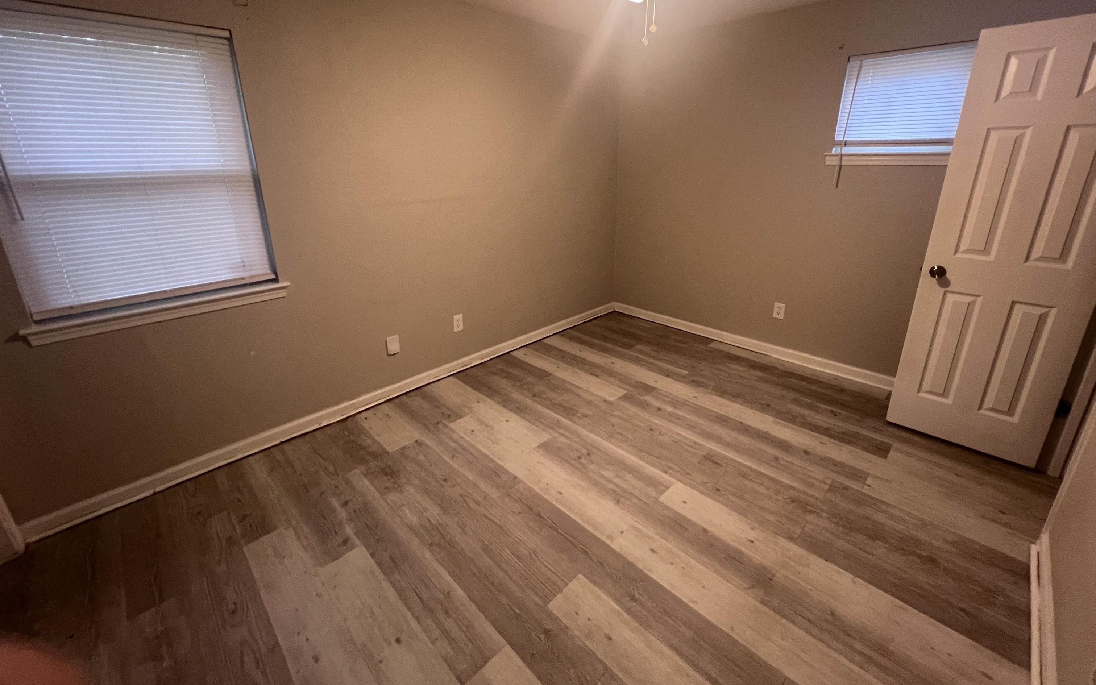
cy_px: 295
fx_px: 418
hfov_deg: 105.3
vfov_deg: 78.2
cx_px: 545
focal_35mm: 14
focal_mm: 1.57
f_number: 1.8
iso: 200
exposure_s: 1/60
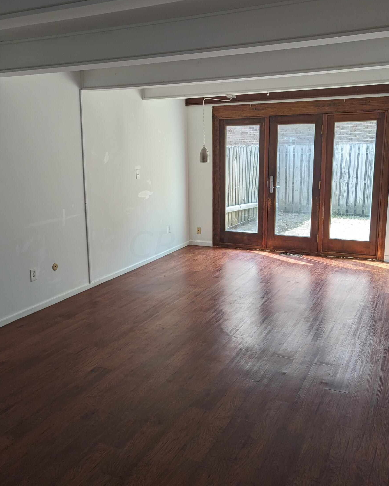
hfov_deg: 45.8
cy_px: 244
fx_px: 461
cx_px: 195
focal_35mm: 32
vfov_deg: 55.7
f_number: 1.85
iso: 44
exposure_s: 1/82.3
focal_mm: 6.81
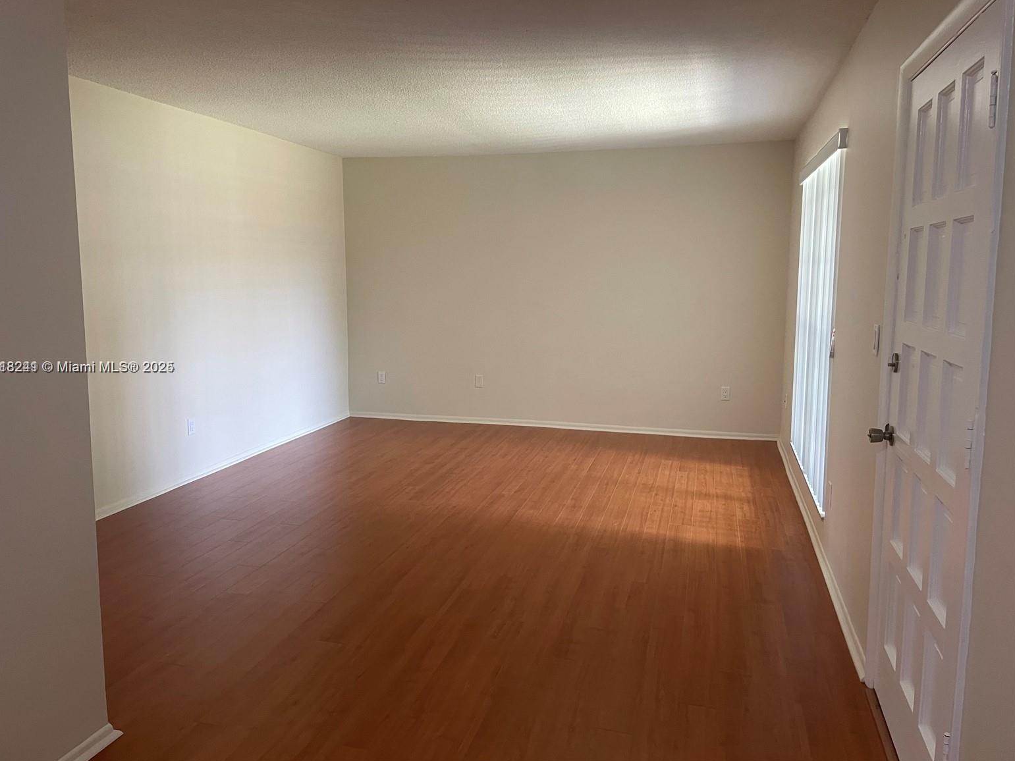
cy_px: 368
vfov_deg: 51.4
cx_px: 490
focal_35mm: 27
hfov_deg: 65.3
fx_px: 792
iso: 100
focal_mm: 4.2
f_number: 1.6
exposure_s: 1/60
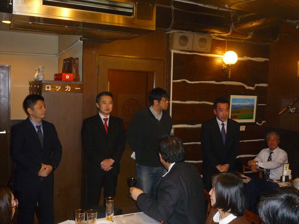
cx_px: 150
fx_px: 311
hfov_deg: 51.4
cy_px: 112
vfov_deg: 39.6
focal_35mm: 36
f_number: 3.4
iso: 400
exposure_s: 1/30
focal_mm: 5.3
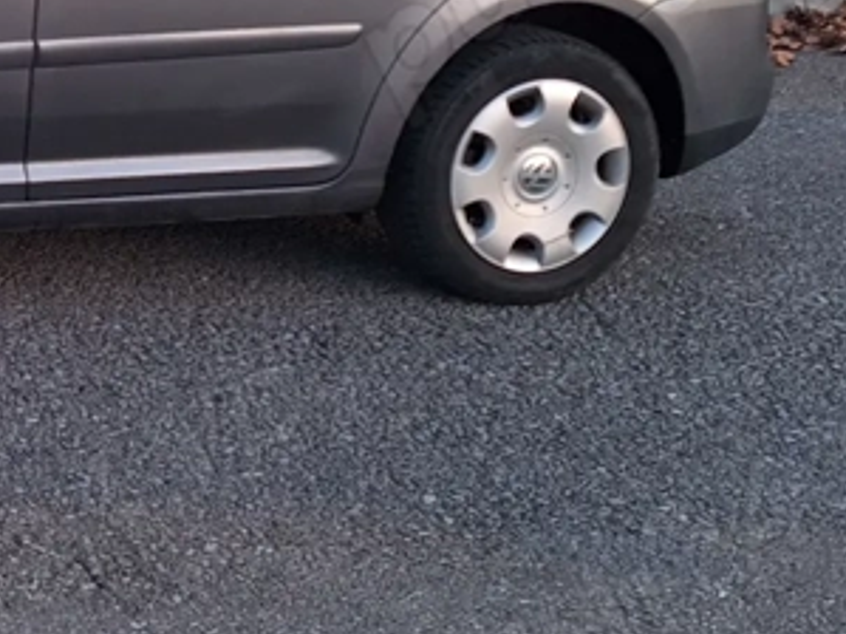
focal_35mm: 77
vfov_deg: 18.3
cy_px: -82
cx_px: -331
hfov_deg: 22.1
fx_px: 1881
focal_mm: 5.54
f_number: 1.8
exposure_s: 1/50
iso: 250
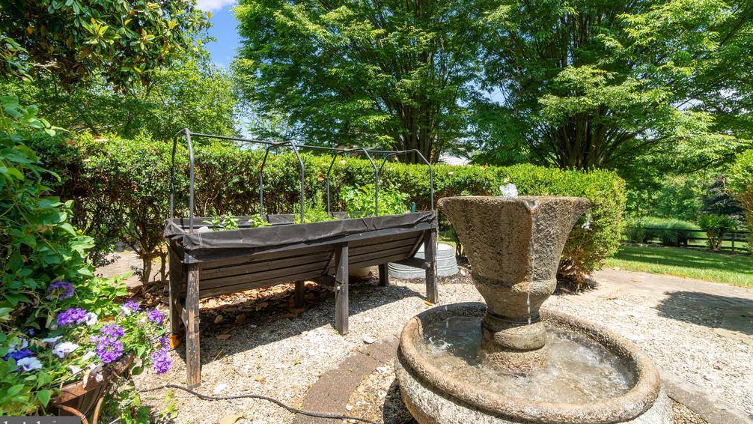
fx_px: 319
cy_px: 188
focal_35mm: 16
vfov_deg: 66.9
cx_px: 381
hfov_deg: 99.4
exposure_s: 1/160
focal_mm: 10
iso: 160
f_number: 7.1
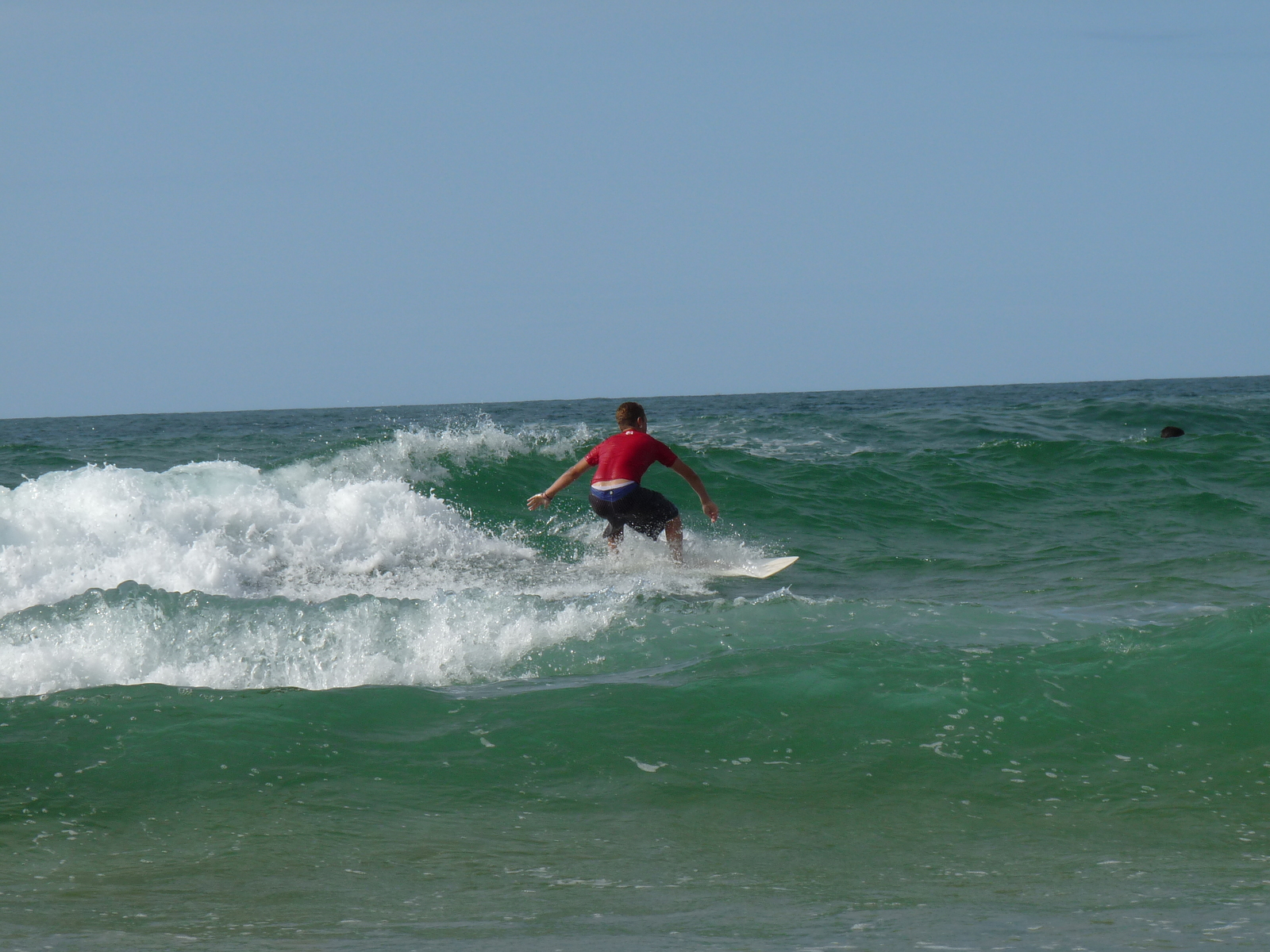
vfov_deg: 7.0
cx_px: 635
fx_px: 7815
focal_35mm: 213
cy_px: 476
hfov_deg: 9.3
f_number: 7.1
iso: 100
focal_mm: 37.8
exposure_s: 1/500
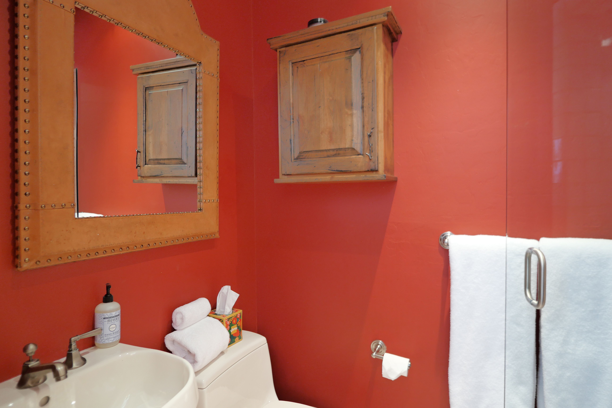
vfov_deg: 67.4
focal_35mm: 18
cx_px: 306
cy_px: 204
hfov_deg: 90.0
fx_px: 306
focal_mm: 9
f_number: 1.7
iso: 800
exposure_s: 1/15
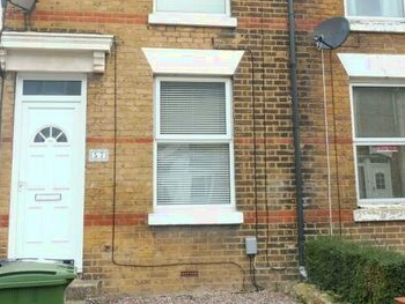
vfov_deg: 29.9
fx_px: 562
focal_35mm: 48
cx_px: 219
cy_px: 84
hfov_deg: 39.6
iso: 200
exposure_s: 1/100
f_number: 3.3
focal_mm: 4.3
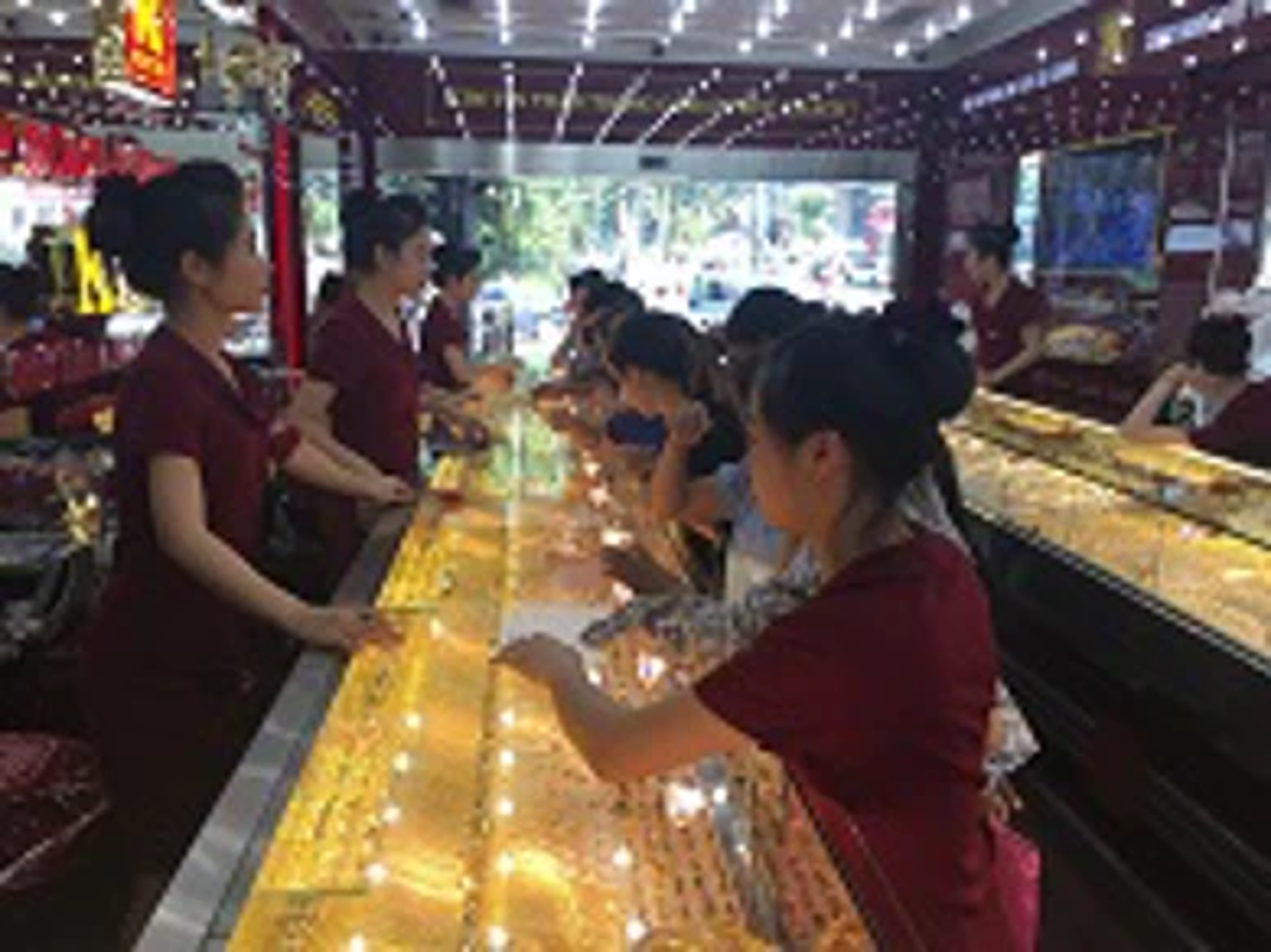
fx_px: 1064
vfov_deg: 48.2
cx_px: 636
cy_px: 476
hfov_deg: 61.7
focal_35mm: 29
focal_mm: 4.15
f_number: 2.2
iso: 32
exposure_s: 1/100
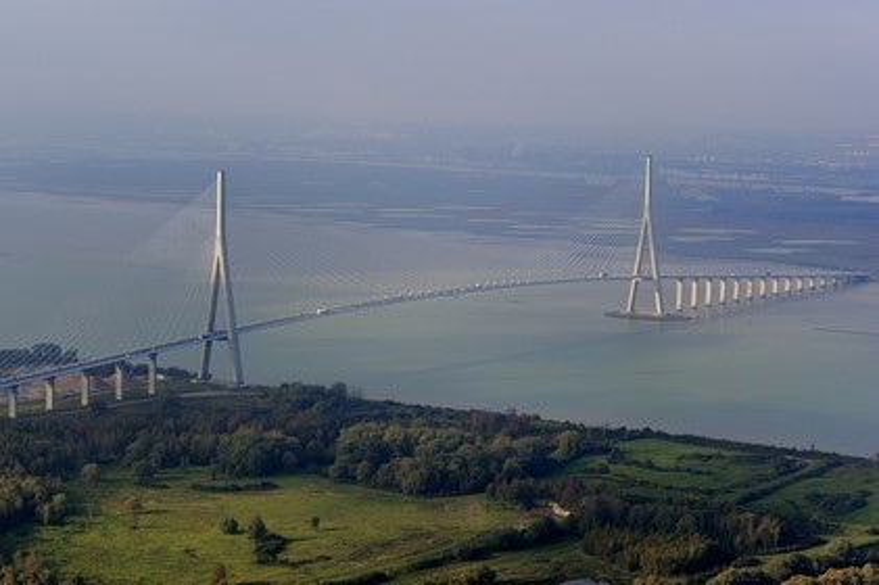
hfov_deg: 24.8
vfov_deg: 16.6
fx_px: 2001
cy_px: 292
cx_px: 440
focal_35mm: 82
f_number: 8
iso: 400
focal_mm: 82
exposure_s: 1/800
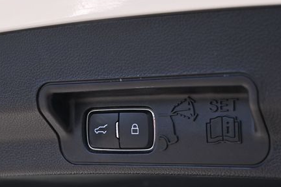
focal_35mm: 80
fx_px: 624
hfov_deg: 25.3
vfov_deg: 17.0
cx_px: 161
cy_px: 132
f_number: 5.3
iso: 400
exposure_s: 1/200
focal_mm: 36
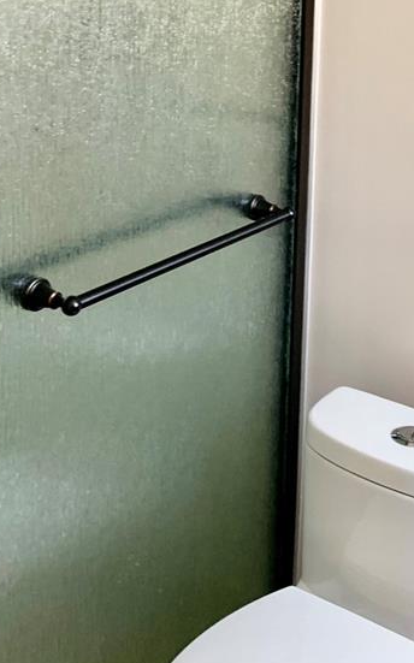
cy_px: 123
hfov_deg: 21.6
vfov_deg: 33.0
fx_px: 1084
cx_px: 254
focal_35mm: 60
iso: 160
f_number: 1.8
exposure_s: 1/60
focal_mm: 4.25
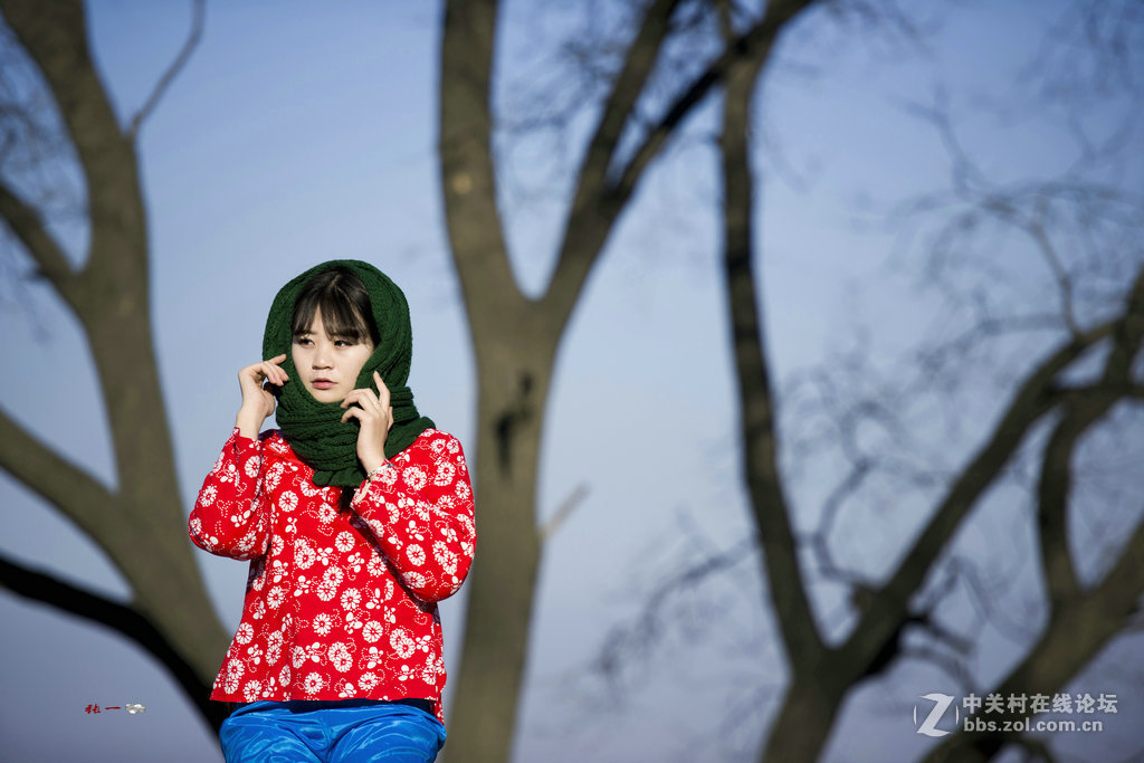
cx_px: 572
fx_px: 5879
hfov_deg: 11.1
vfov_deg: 7.4
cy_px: 382
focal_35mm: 185
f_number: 2.8
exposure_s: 1/3205
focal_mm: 185
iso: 100
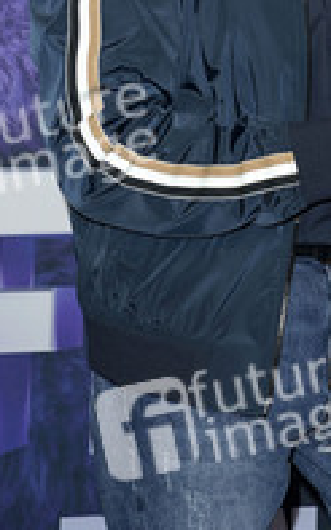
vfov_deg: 11.7
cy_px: 13
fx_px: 2571
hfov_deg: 7.3
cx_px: 312
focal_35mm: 178
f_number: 5.6
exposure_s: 1/200
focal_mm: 86
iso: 320
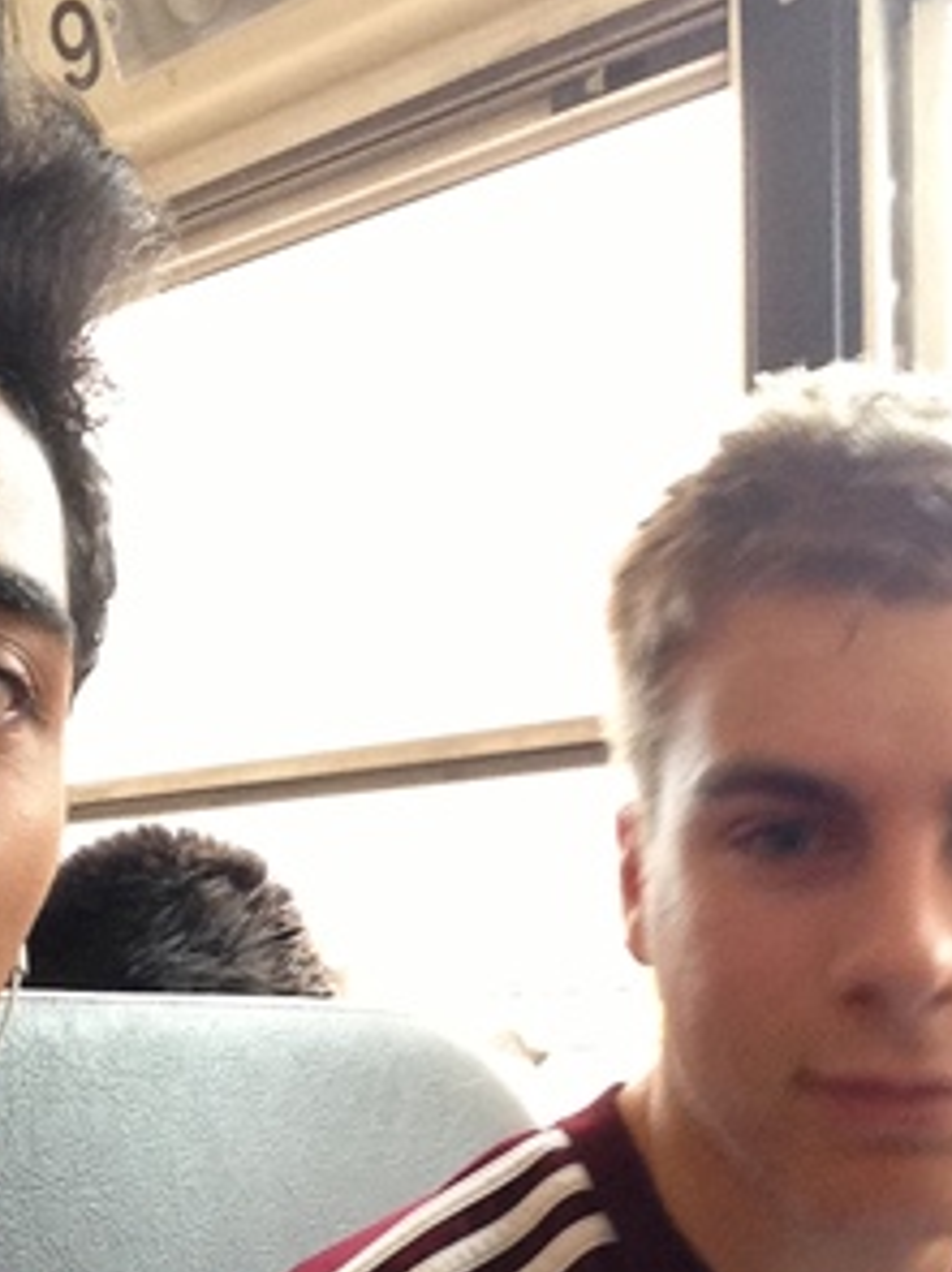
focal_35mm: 57
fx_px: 2092
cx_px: 366
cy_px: 992
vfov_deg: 33.0
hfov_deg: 25.6
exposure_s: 1/30
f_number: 2.4
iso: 160
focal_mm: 2.18
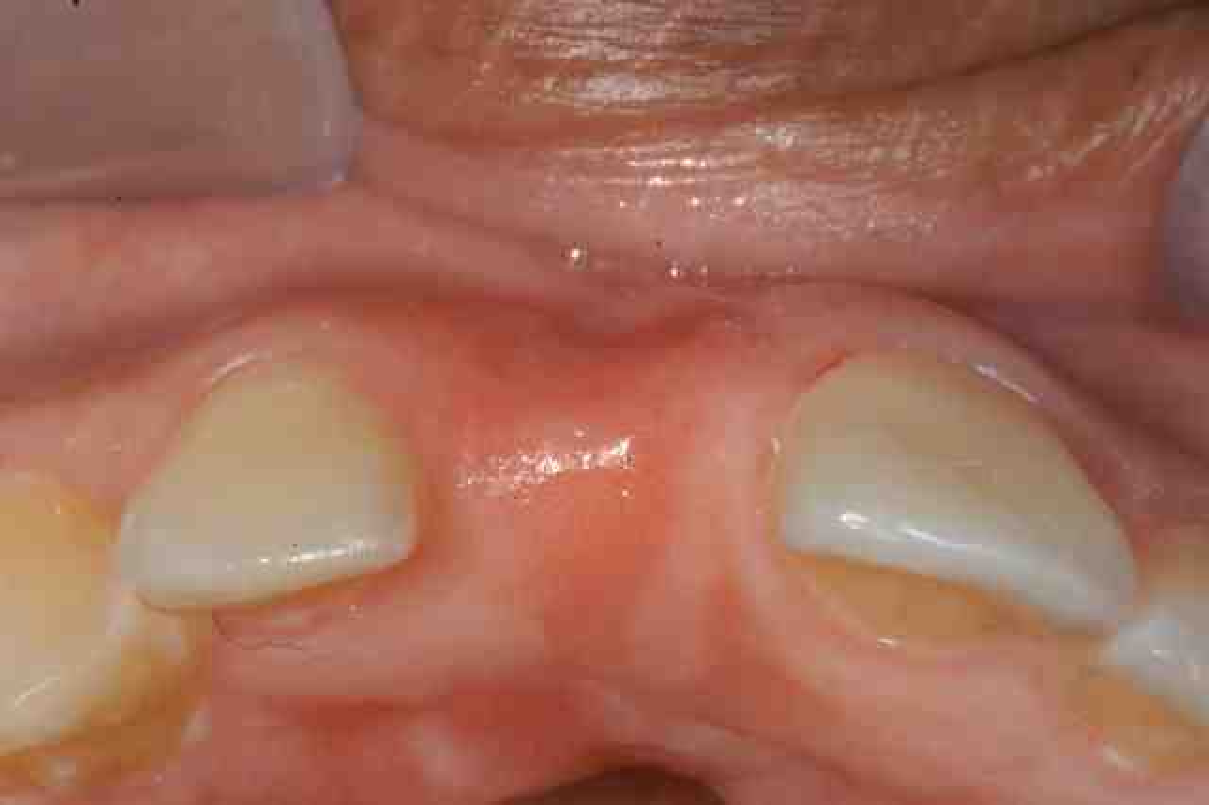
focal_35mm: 158
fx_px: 5286
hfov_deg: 13.0
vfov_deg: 8.7
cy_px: 402
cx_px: 604
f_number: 40
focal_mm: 105
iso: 200
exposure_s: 1/60
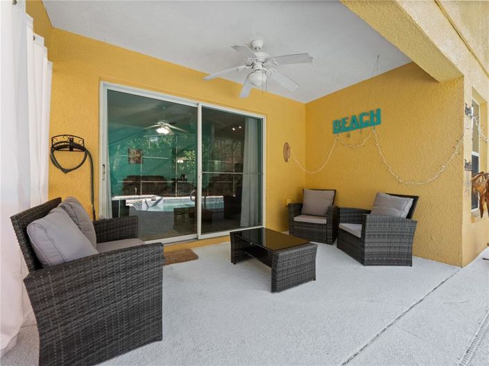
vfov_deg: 85.6
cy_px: 183
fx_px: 198
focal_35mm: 14
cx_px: 244
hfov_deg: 102.1
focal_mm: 7
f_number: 8
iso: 1250
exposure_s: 1/100
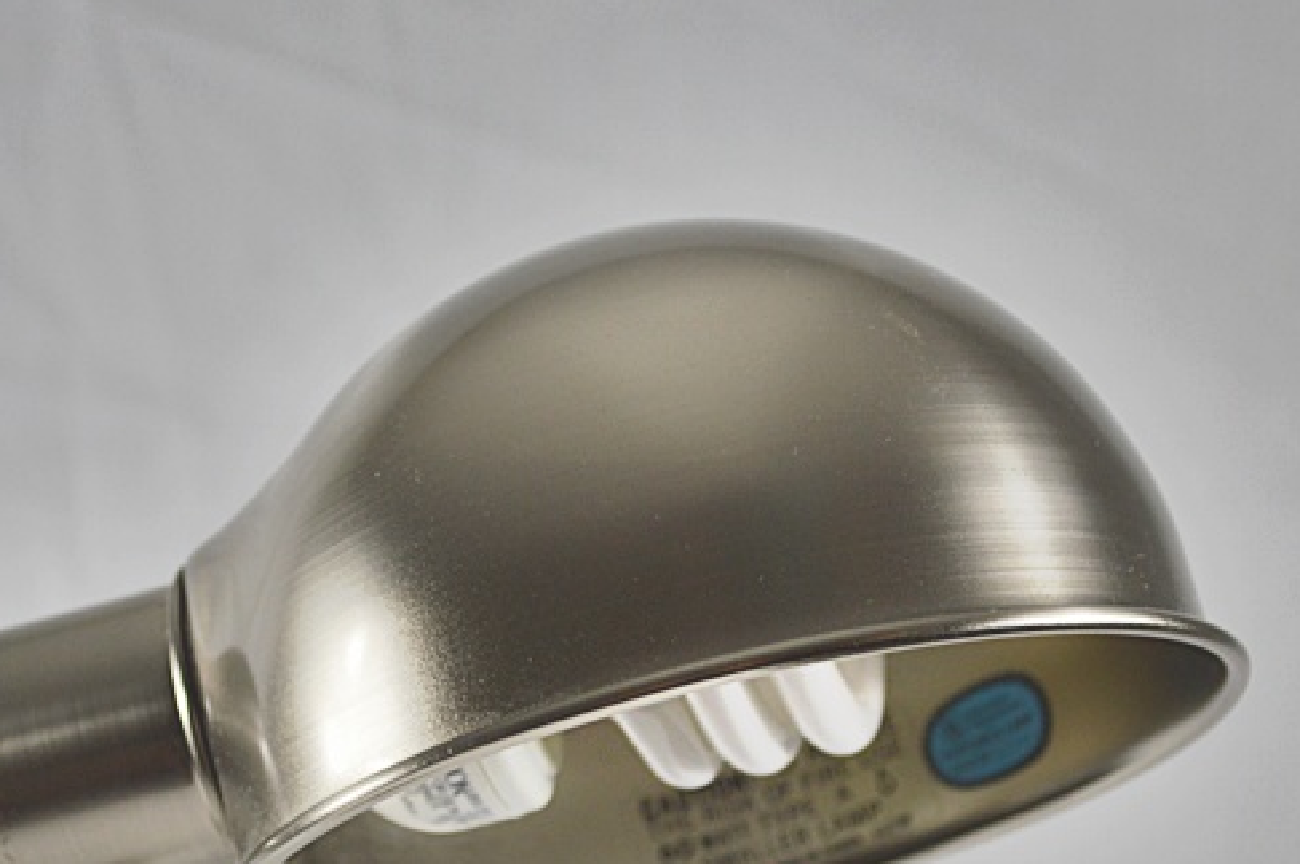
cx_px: 548
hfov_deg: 21.5
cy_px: 619
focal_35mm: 95
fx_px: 3427
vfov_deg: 14.3
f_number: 5.3
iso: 400
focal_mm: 44
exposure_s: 1/100
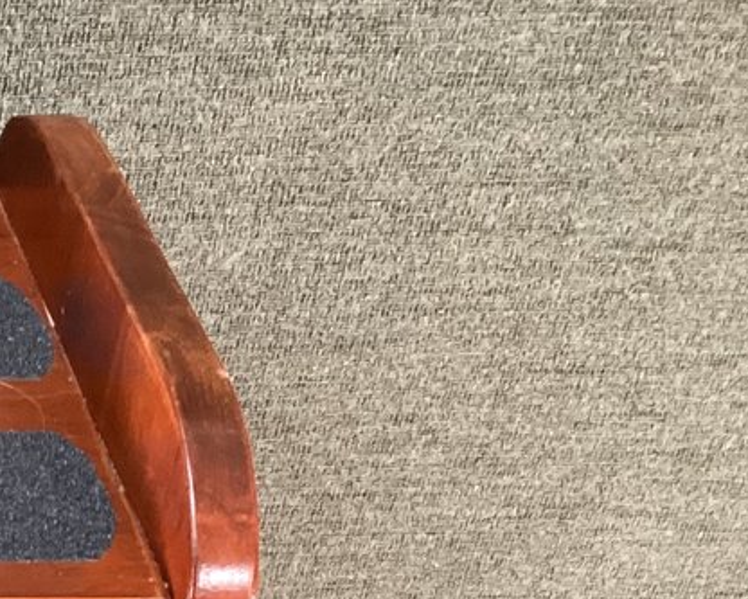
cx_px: -485
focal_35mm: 110
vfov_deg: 13.1
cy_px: 934
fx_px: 2436
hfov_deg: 15.6
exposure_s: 1/40
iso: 320
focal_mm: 3.3
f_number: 2.4
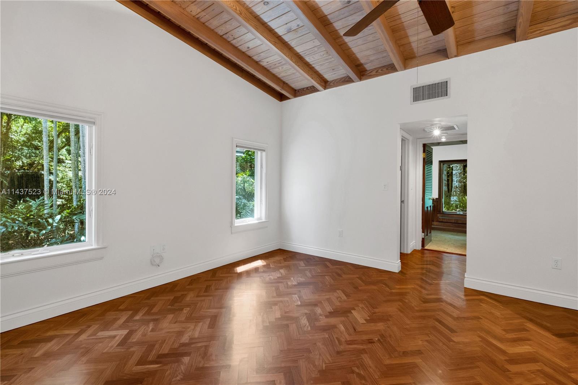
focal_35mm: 15
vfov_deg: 77.3
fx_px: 241
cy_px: 192
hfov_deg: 100.4
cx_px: 289
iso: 800
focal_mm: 10
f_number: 8
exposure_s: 1/8
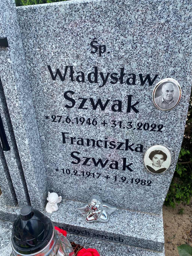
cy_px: 124
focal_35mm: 27
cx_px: 99
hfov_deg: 51.3
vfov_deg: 65.3
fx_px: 200
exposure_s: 1/626
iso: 32
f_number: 1.8
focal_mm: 4.25
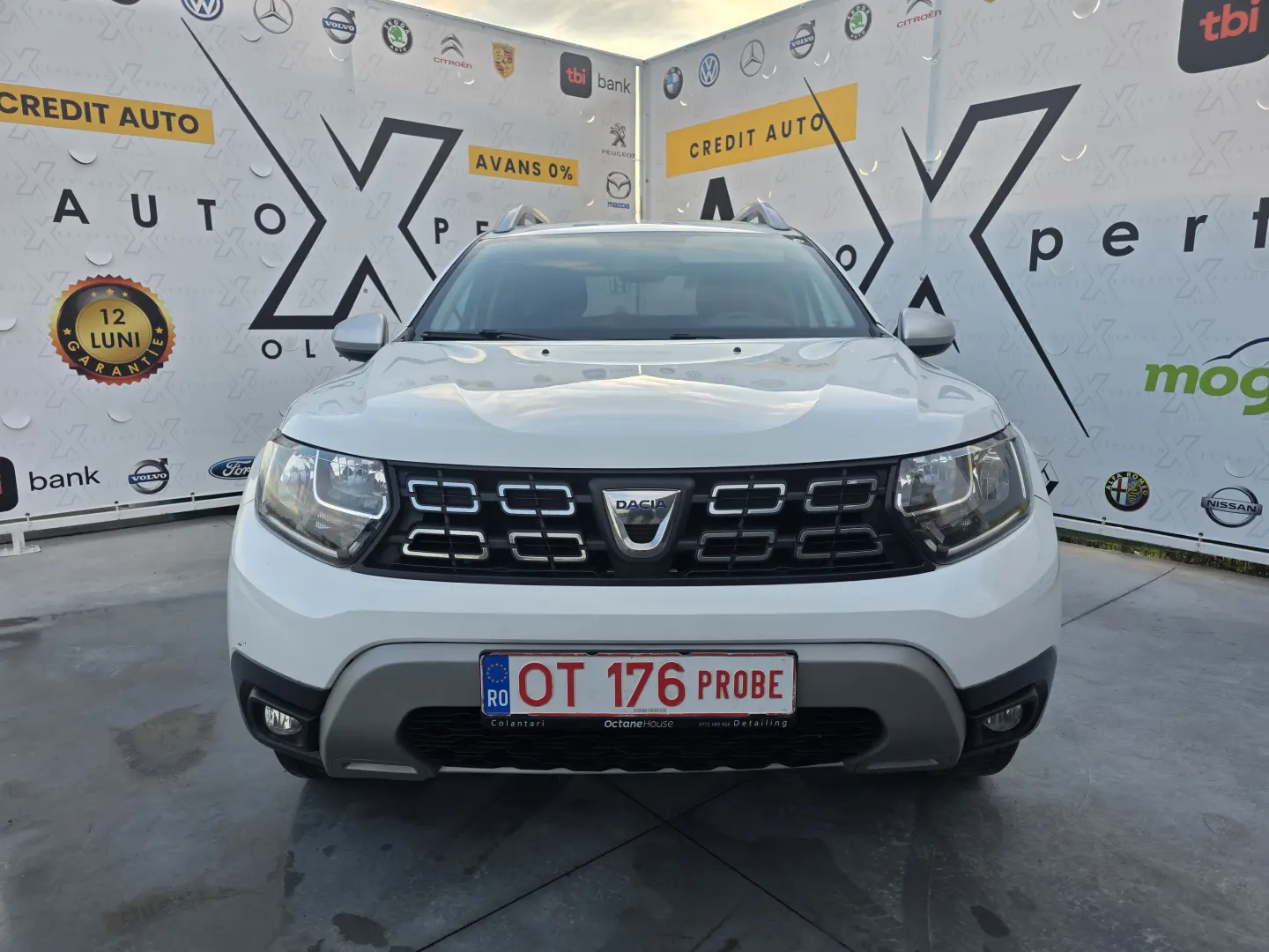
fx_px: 843
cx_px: 634
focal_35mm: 23
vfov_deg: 58.9
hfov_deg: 73.9
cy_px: 476
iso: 50
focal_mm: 6.3
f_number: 1.7
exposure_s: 1/180
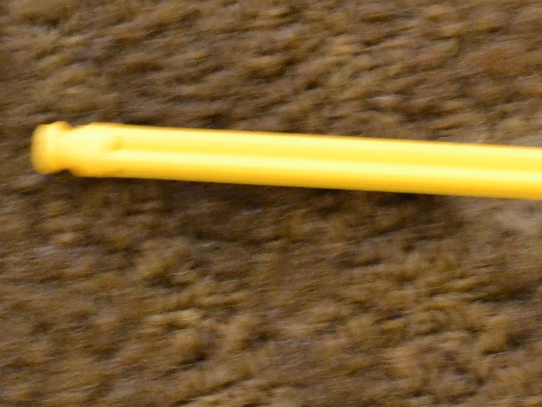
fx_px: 1754
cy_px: 220
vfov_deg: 13.2
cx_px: 452
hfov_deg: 17.4
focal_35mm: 112
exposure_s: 1/5
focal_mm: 26
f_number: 4.2
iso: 3200
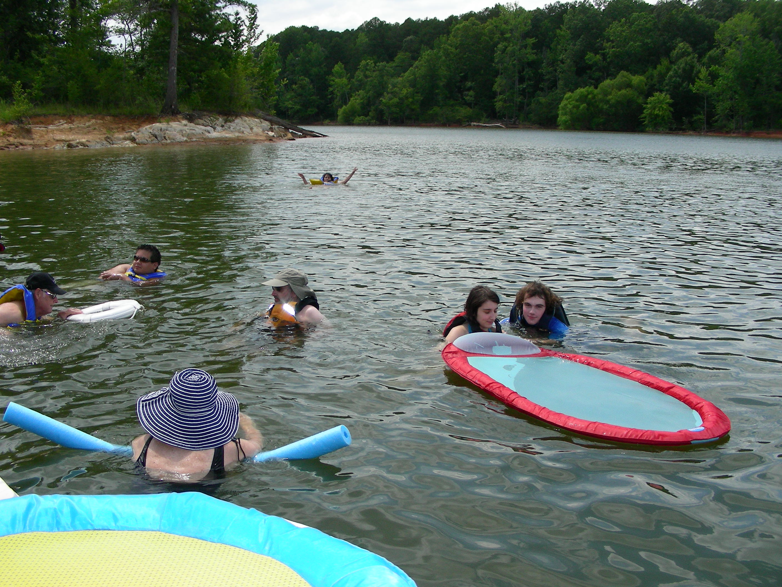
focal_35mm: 38
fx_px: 858
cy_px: 294
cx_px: 391
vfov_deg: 37.7
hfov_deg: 49.0
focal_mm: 6.3
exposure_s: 1/608
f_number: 4
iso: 50
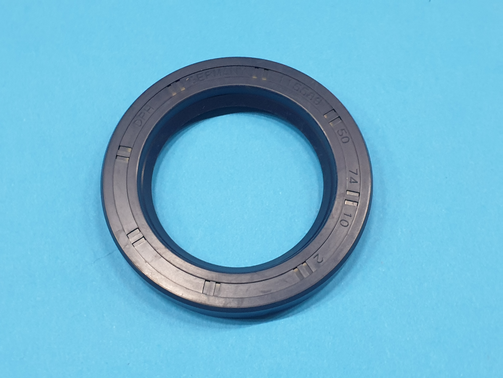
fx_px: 378
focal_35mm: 26
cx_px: 252
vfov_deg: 53.1
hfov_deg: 67.3
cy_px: 189
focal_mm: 4.3
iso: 320
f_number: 2.4
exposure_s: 1/20
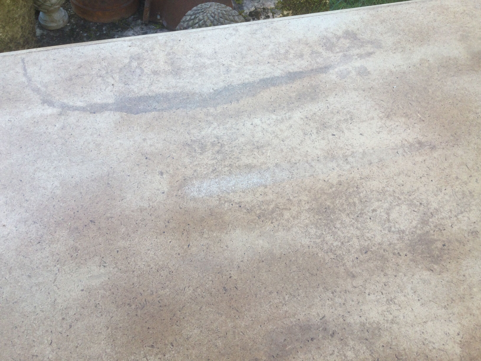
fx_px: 431
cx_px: 240
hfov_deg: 58.4
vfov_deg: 45.4
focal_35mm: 31
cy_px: 180
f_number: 2.4
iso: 25
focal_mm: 3.3
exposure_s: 1/169
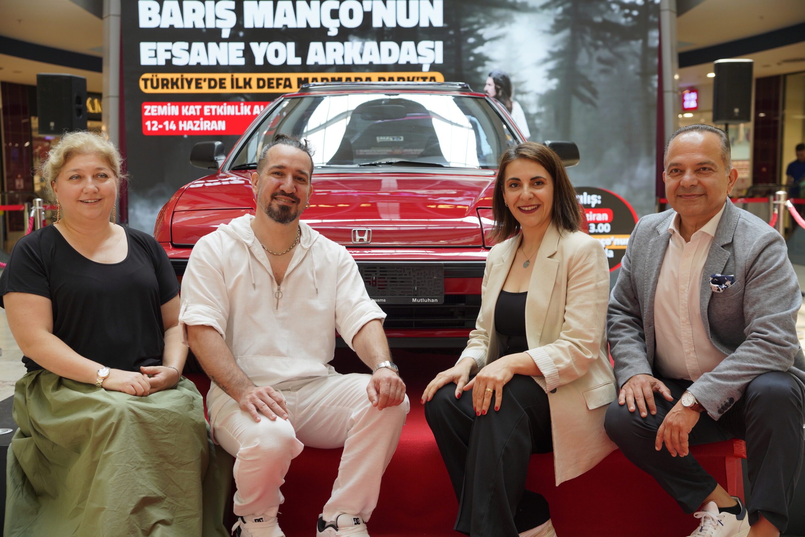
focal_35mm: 48
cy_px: 268
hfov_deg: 41.4
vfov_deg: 28.3
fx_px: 1064
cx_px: 402
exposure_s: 1/200
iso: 400
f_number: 4.5
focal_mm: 47.6
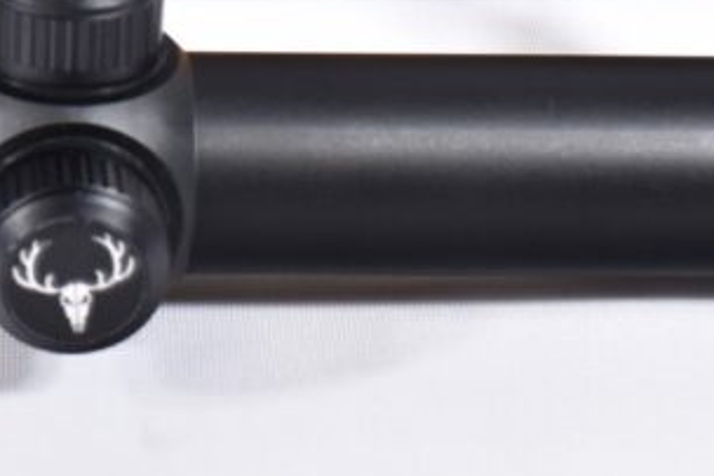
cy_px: -242
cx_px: -78
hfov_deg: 14.1
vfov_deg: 9.4
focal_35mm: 142
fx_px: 2818
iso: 640
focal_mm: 24
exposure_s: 1/40
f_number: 5
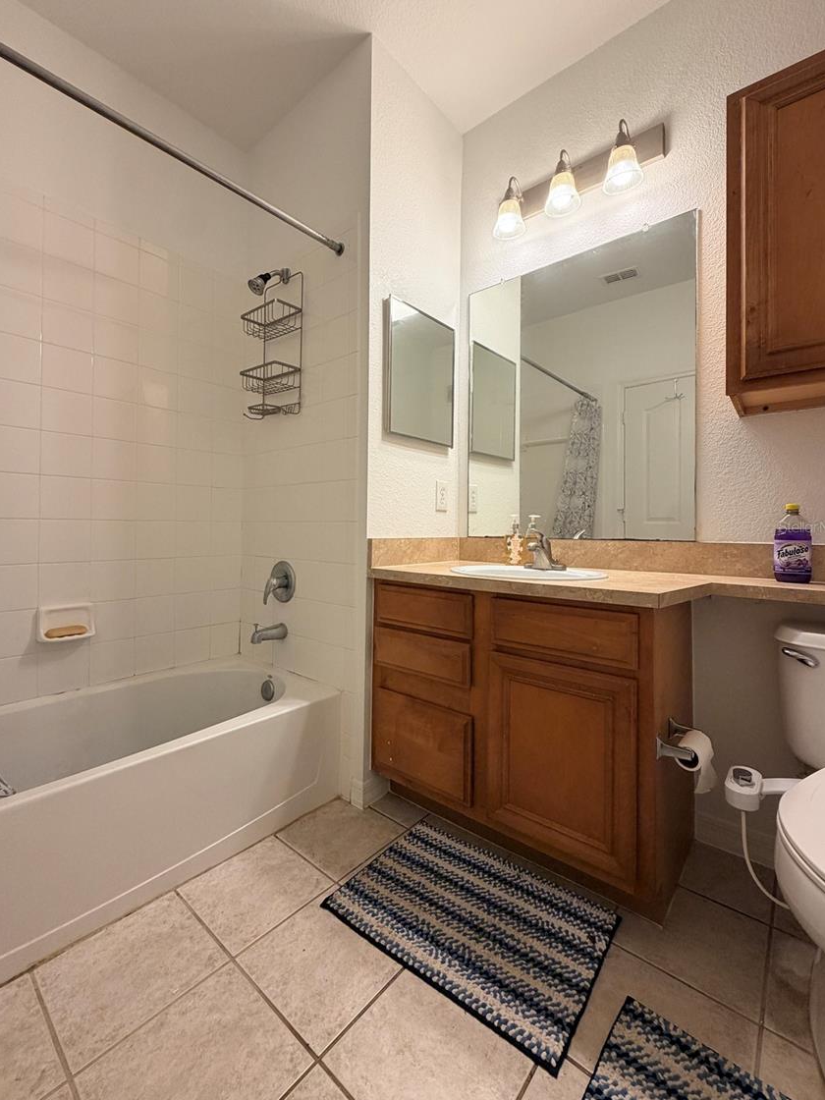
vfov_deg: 98.1
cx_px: 407
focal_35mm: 15
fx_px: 477
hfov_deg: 81.7
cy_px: 526
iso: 160
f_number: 2.2
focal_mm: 2.22
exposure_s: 1/120
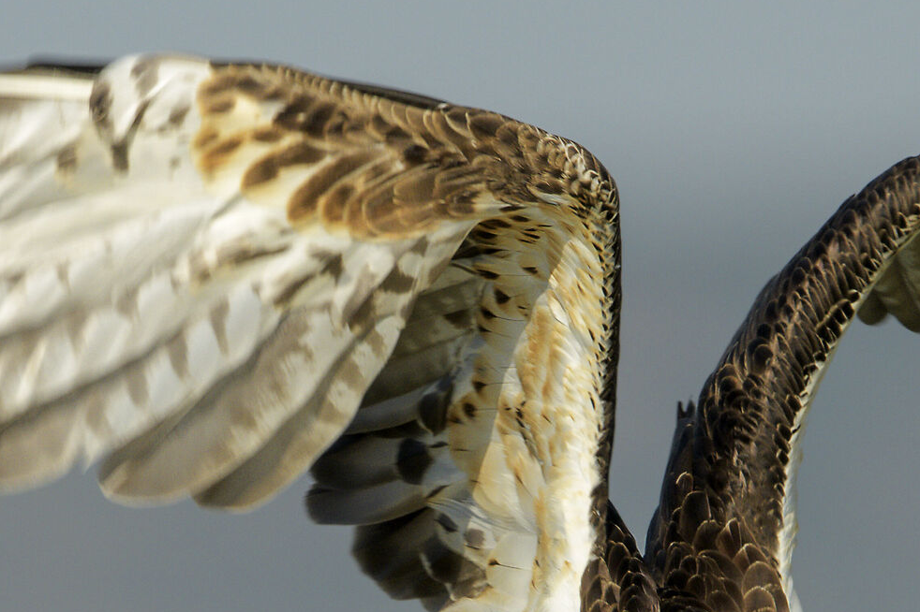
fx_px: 65575
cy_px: 698
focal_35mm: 2567
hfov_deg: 0.8
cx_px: 546
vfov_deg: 0.5
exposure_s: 1/1250
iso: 360
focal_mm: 700
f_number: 8
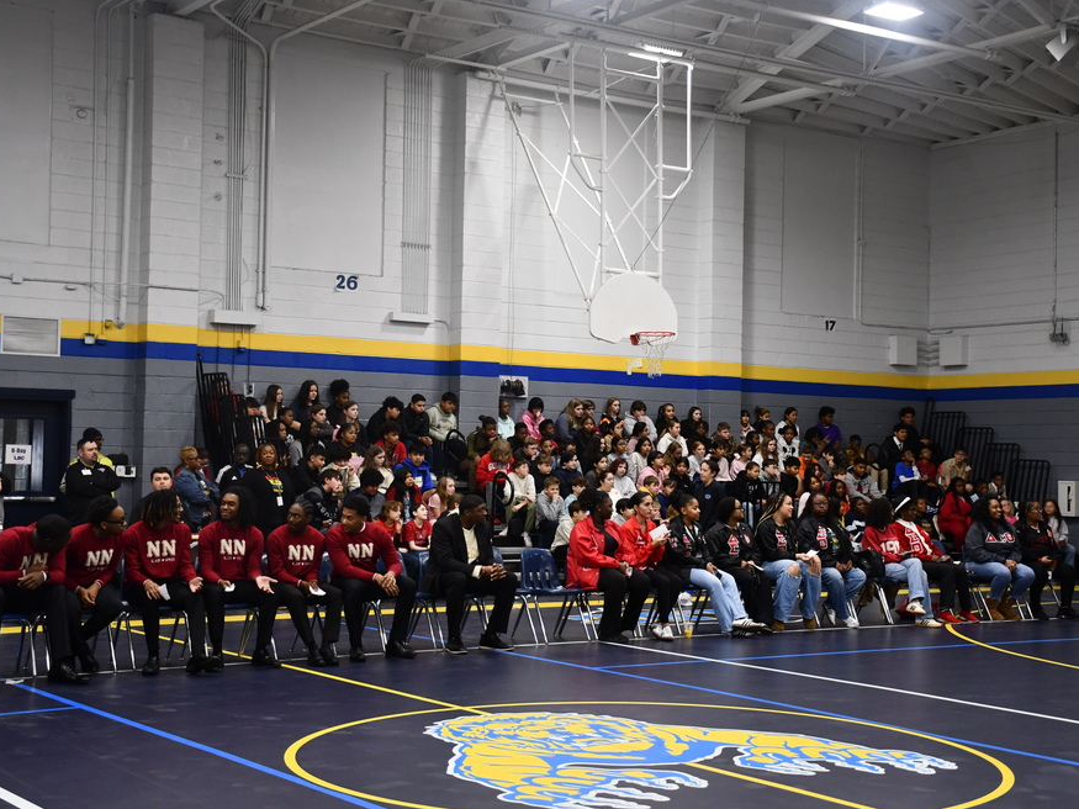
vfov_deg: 27.0
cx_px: 581
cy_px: 390
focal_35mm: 54
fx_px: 1683
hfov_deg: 35.5
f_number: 4
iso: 1250
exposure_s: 1/125
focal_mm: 32
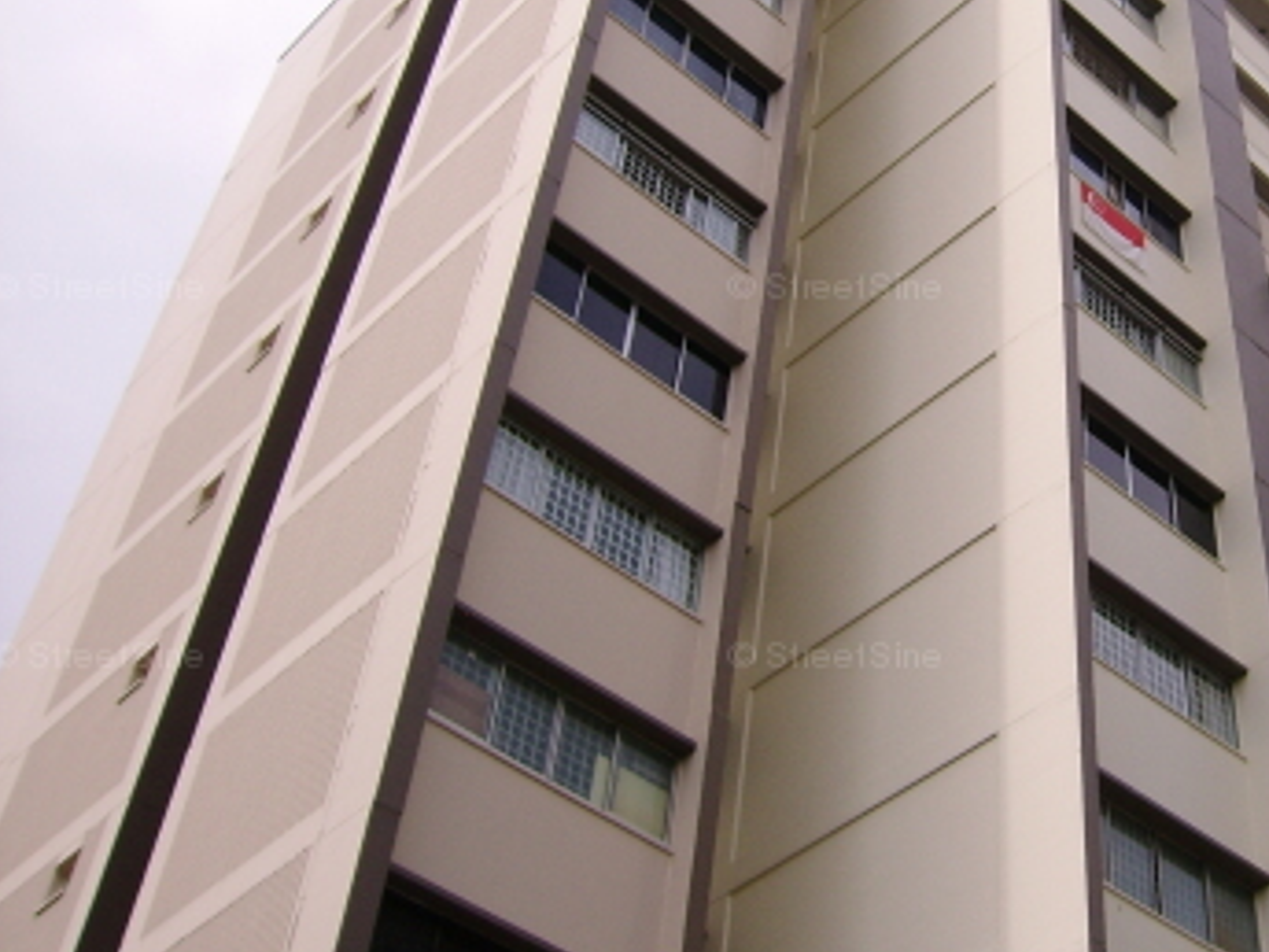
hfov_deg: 33.4
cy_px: 292
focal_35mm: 56
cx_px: 1003
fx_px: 2053
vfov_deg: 25.9
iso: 50
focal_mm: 5.95
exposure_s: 1/385
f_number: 5.8
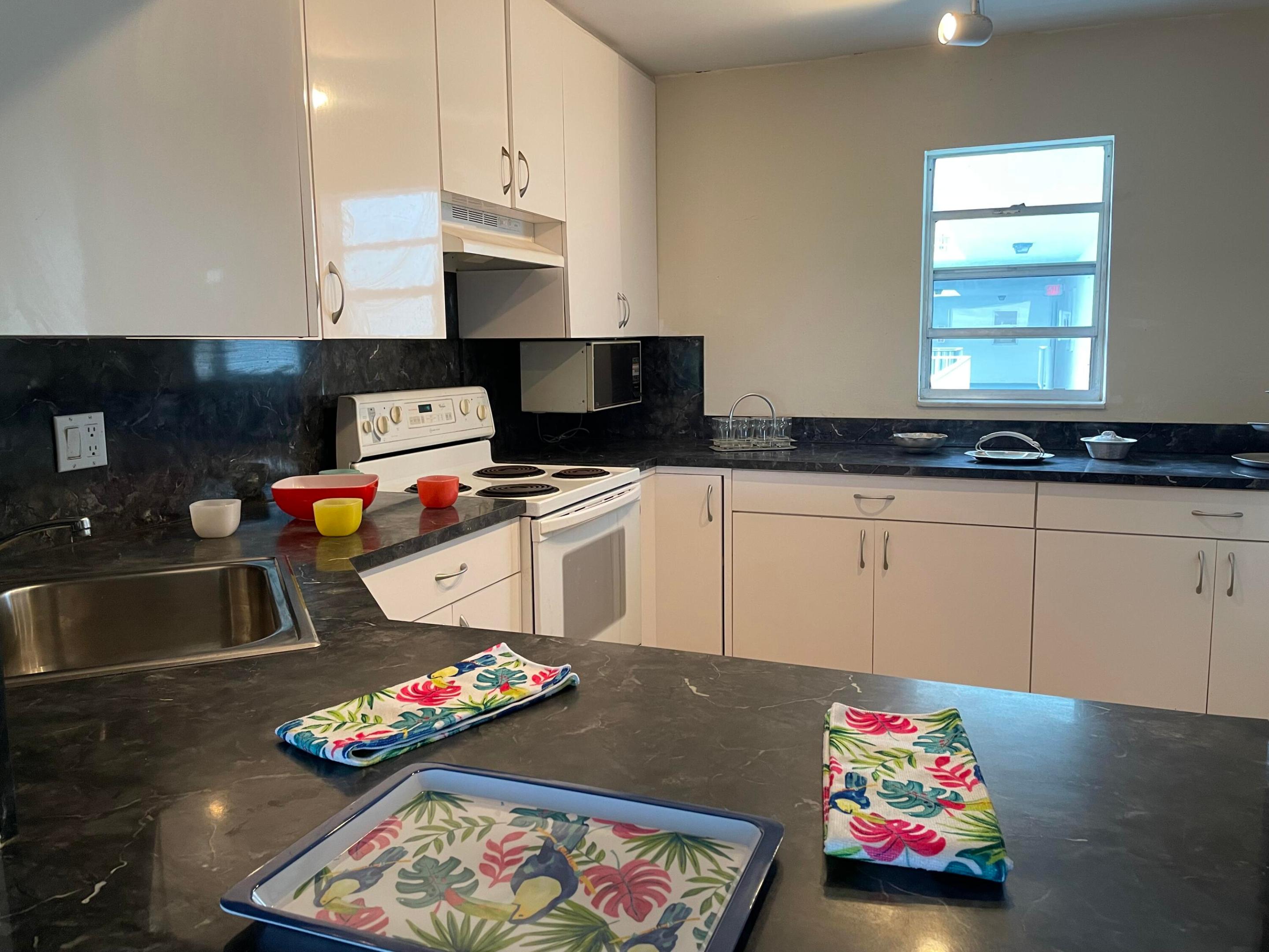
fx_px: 953
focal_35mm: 26
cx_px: 634
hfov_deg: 67.3
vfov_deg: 53.1
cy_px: 476
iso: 160
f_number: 1.6
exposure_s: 1/60
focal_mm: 4.2
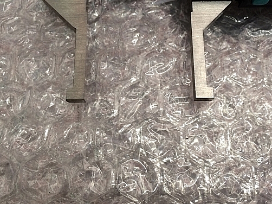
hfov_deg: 50.1
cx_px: 144
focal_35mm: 37
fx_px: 291
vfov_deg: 38.6
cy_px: 92
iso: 50
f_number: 2.2
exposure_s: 1/30
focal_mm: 4.15
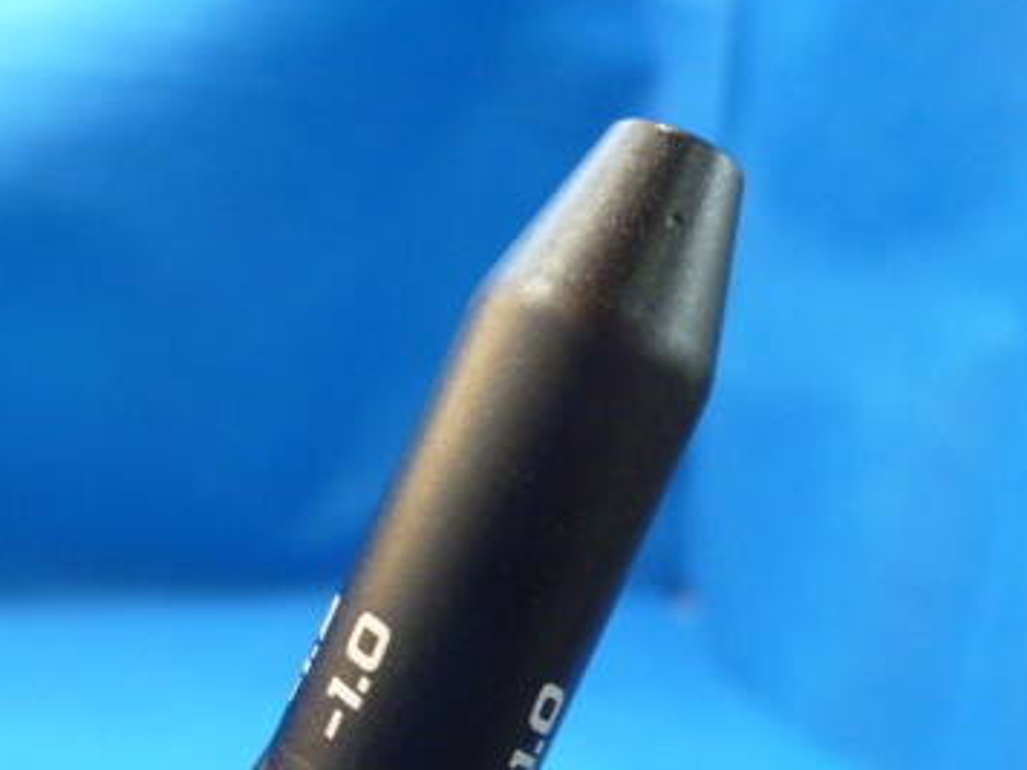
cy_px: 609
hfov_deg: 41.6
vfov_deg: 31.4
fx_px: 1335
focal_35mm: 45
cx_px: 355
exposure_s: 1/30
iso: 400
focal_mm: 4.5
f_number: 2.8
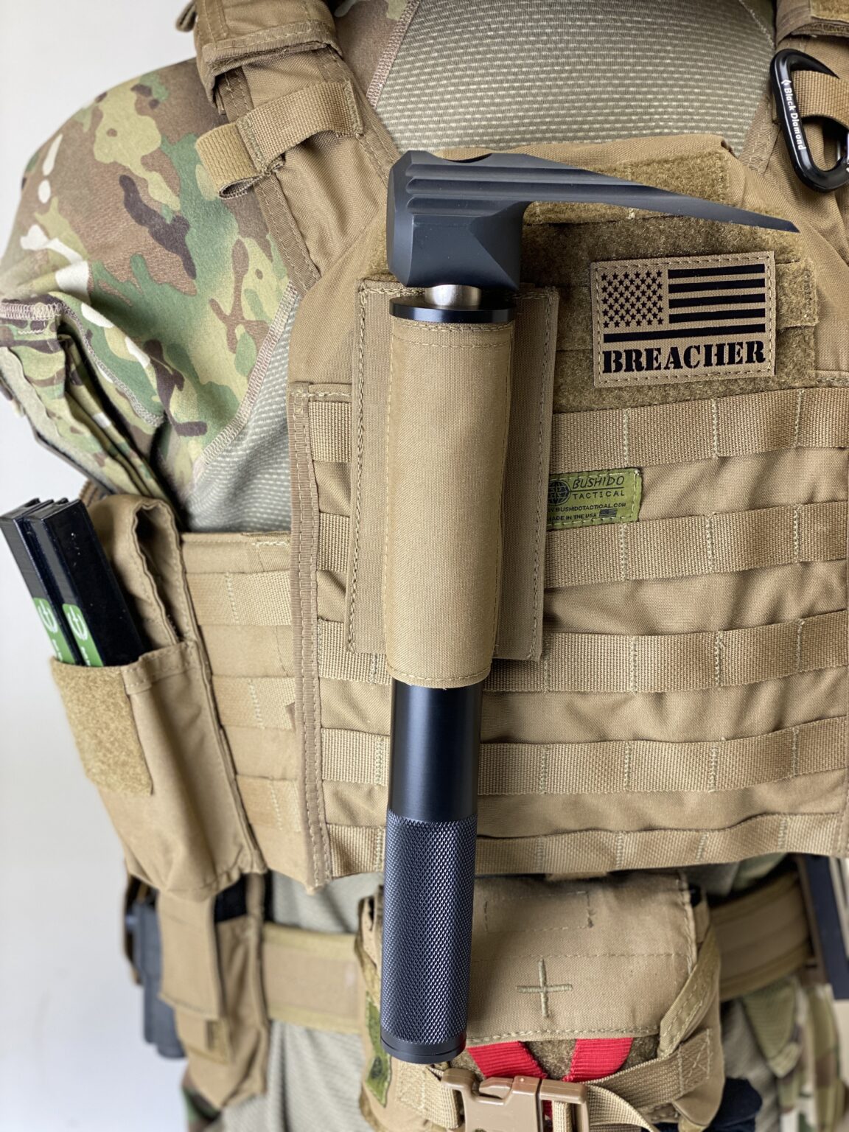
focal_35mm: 52
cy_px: 566
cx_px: 424
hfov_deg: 28.0
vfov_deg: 36.8
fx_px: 1700
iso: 80
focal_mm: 6
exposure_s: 1/120
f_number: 2
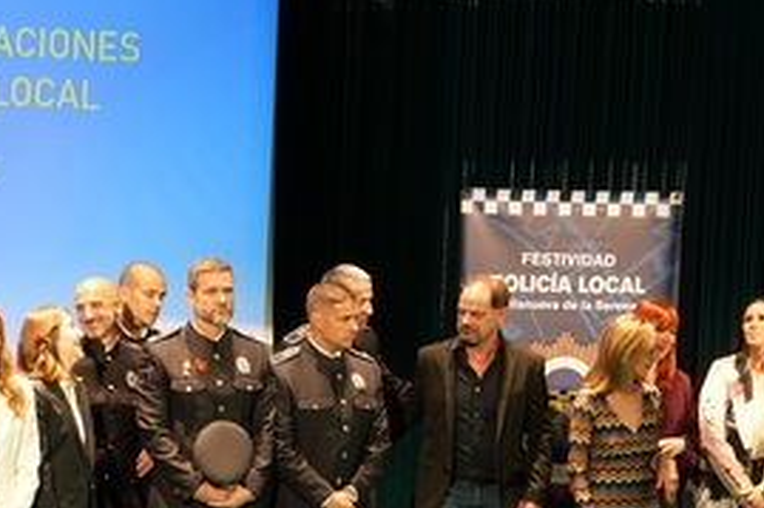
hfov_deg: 20.0
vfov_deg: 13.8
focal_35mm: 98
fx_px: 2078
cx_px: -40
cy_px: 450
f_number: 3.2
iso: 1600
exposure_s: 1/160
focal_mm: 33
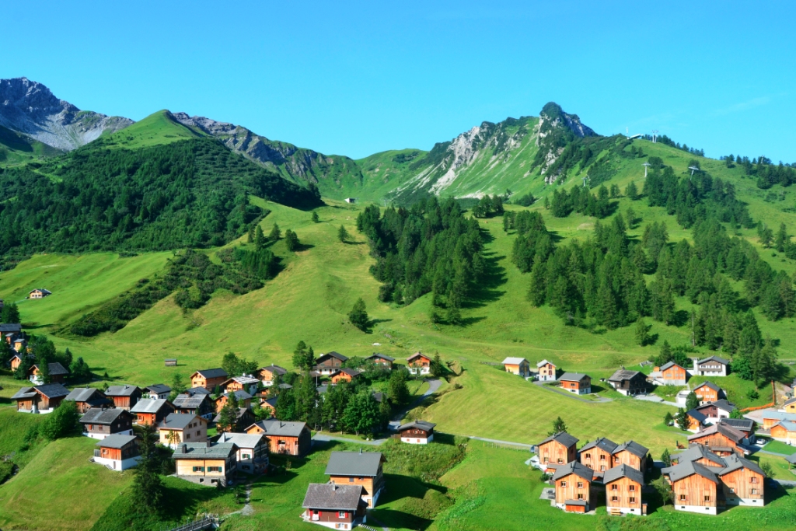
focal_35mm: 27
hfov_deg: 67.4
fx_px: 597
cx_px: 398
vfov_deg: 47.9
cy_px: 266
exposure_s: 1/320
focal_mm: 18
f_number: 10
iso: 400
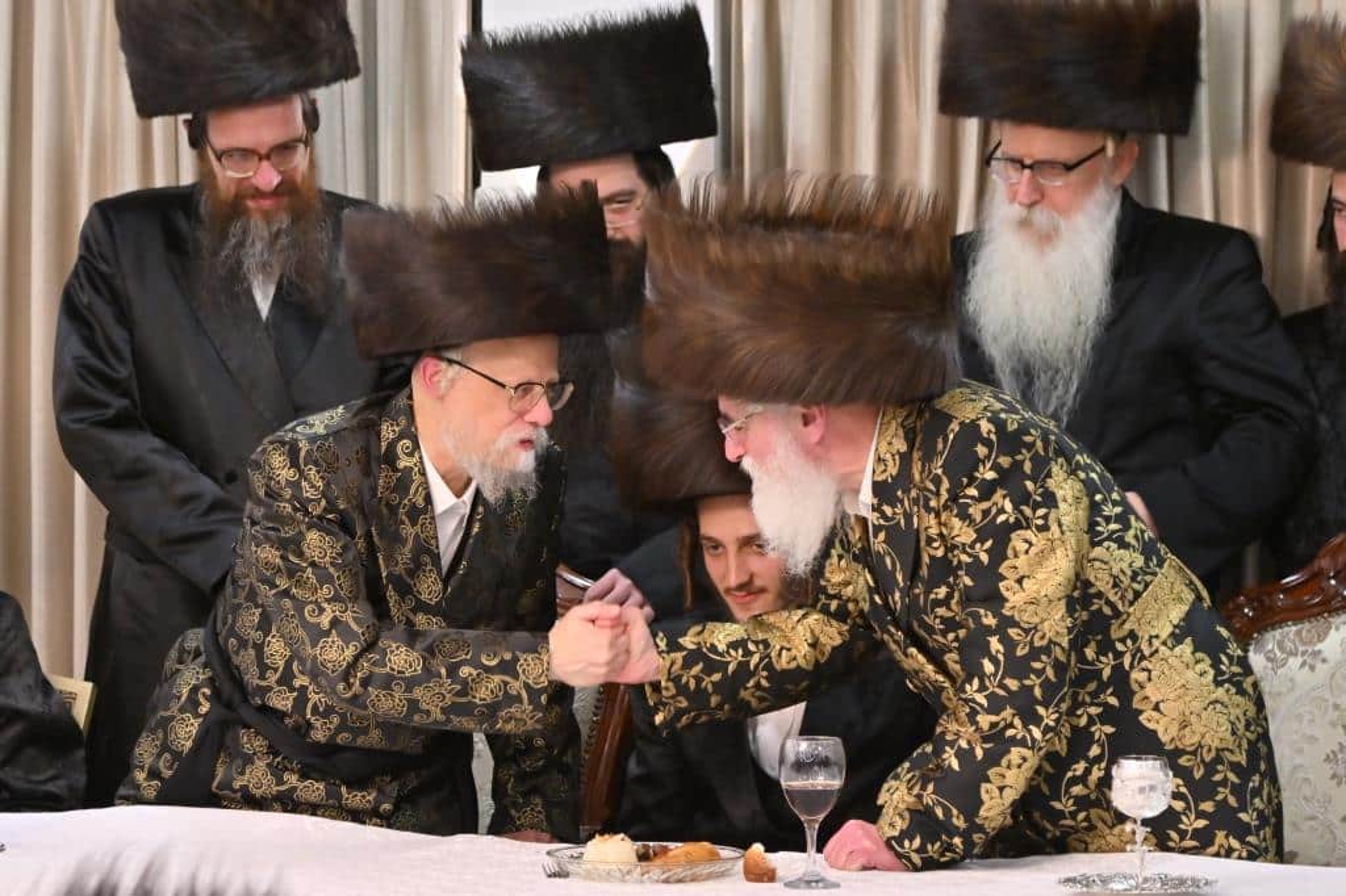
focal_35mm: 168
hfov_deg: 12.2
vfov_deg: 8.2
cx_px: 673
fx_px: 6279
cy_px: 448
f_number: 4
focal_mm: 112
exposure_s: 1/160
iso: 800
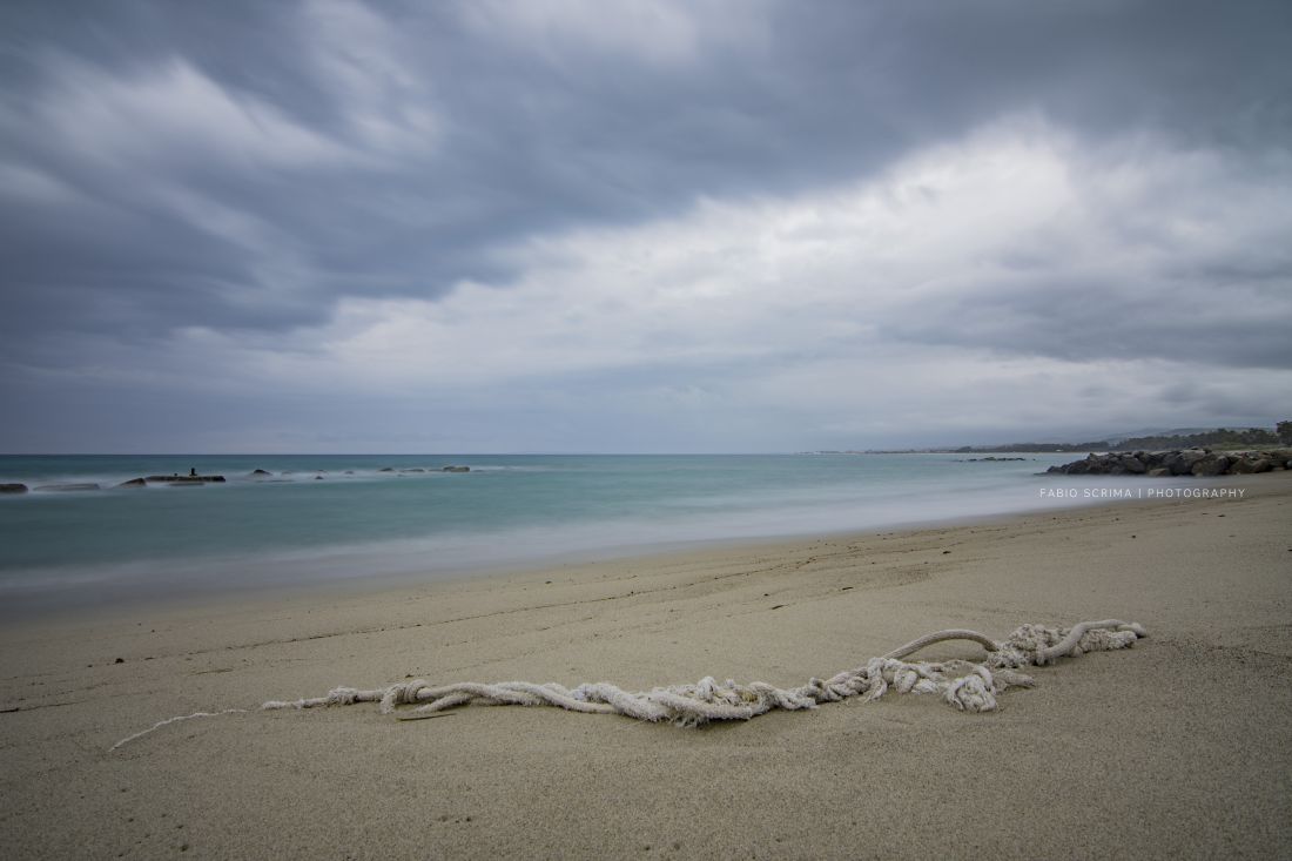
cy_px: 430
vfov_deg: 72.0
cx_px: 646
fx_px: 592
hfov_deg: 95.0
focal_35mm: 16
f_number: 9
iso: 100
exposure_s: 25
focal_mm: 11
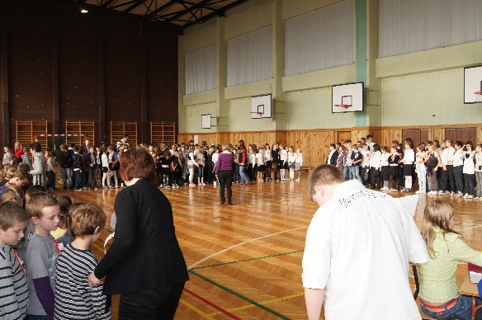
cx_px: 246
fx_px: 495
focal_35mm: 37
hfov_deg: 51.9
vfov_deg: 35.9
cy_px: 161
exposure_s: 1/160
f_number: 9
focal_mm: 24
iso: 200
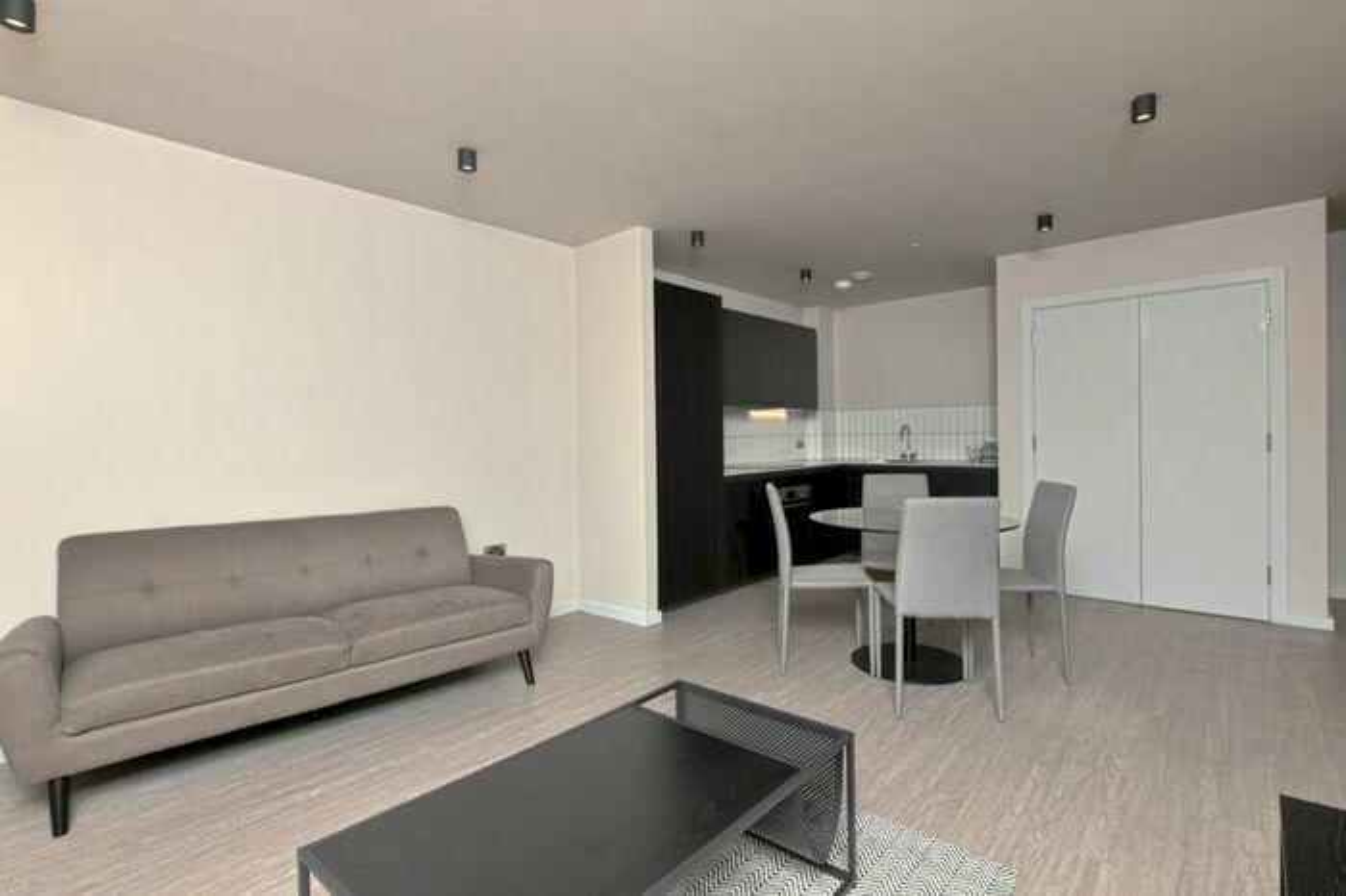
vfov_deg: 73.7
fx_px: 598
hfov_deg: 96.8
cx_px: 673
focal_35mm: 16
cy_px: 448
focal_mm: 14
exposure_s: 1/125
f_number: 8
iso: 400
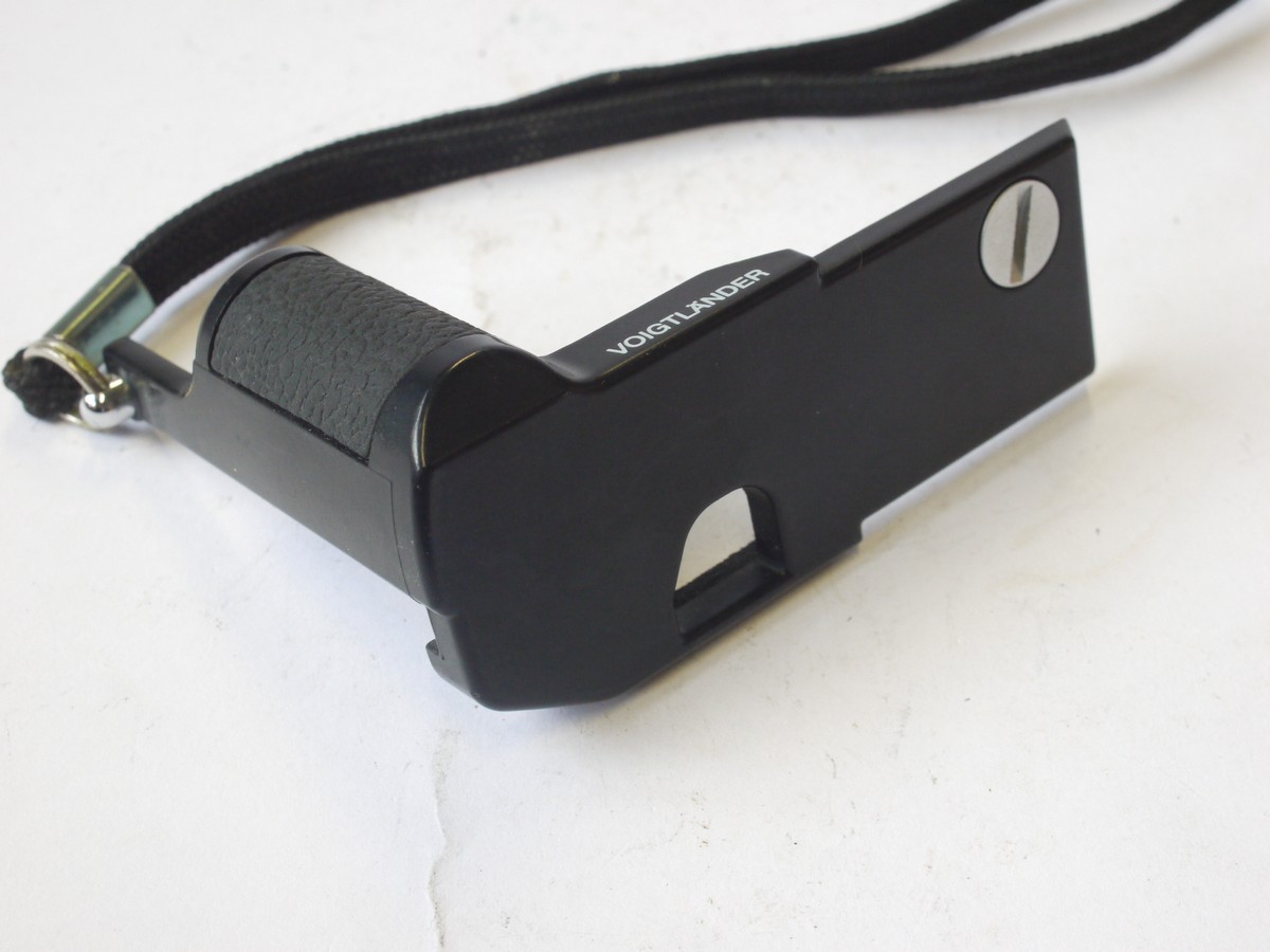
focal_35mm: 60
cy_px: 476
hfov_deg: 32.2
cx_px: 635
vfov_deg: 24.4
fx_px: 2201
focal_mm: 30
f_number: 9
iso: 800
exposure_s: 1/60
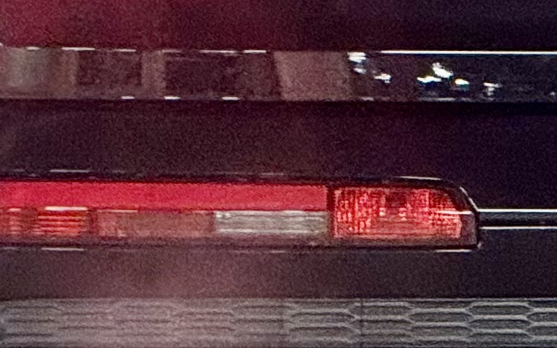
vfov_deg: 2.0
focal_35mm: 642
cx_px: 972
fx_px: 9744
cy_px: -109
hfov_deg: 3.3
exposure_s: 1/33
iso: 500
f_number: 2.8
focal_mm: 15.66
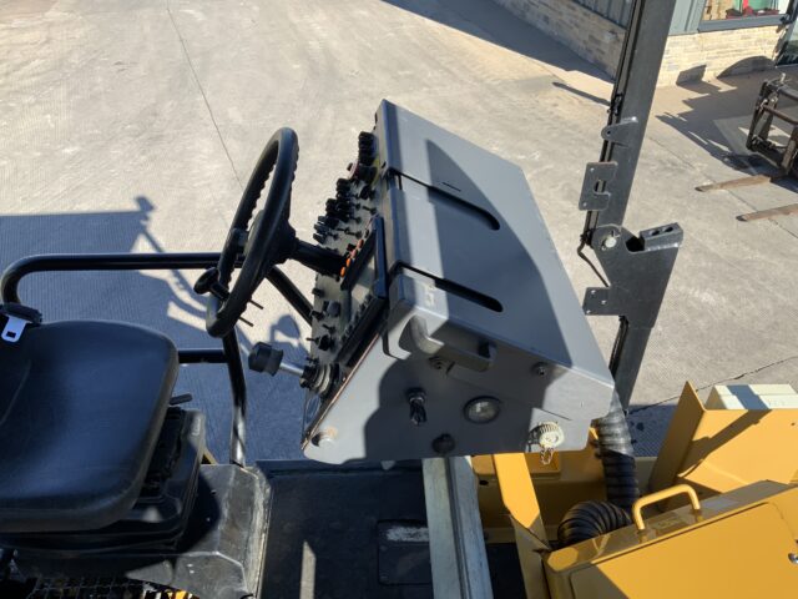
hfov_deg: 61.7
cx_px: 399
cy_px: 300
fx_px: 669
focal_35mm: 29
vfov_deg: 48.2
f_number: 1.8
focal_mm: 3
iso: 16
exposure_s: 1/962
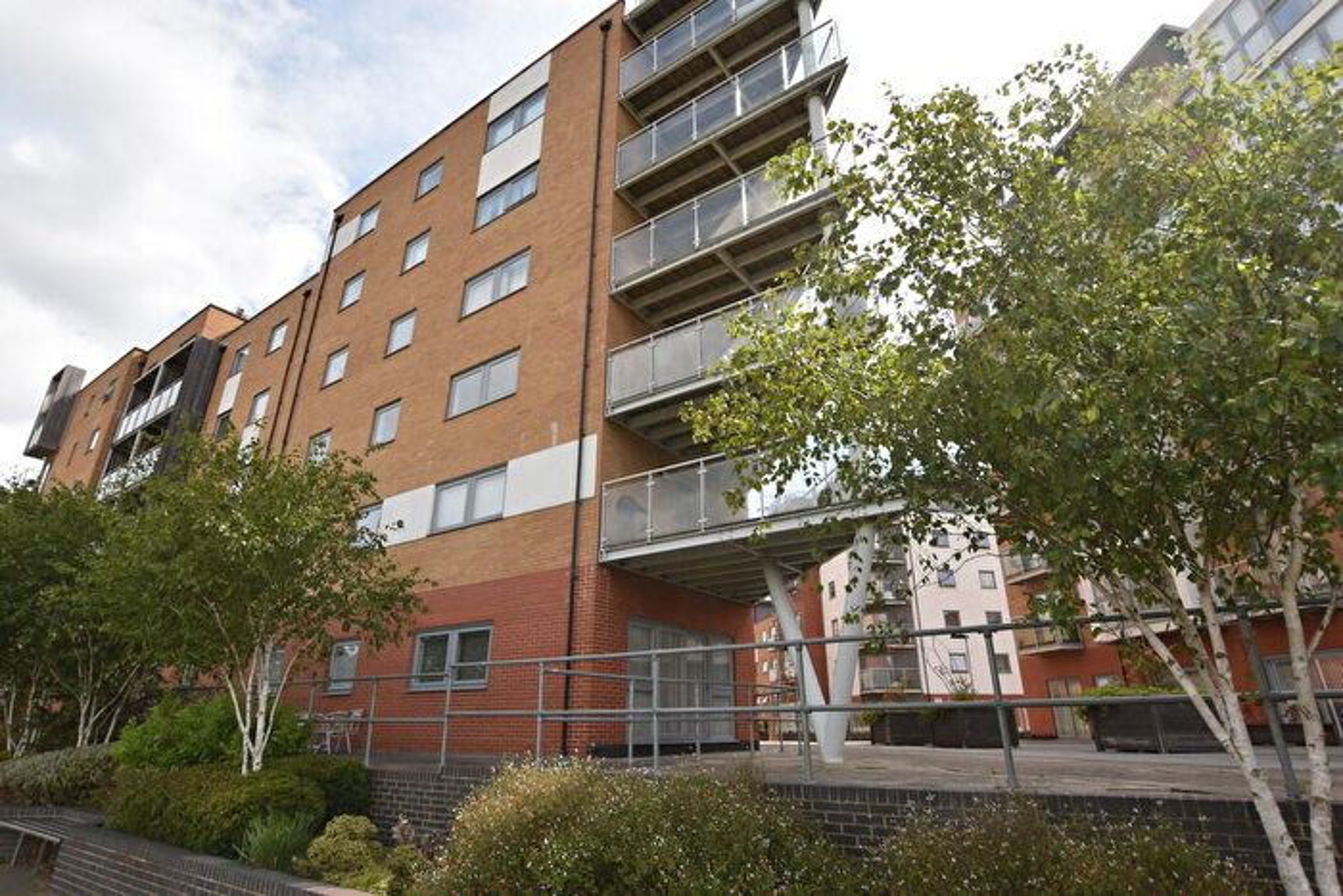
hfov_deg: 90.0
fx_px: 672
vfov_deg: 67.4
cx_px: 672
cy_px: 448
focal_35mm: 18
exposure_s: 1/200
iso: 100
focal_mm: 12
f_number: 7.1
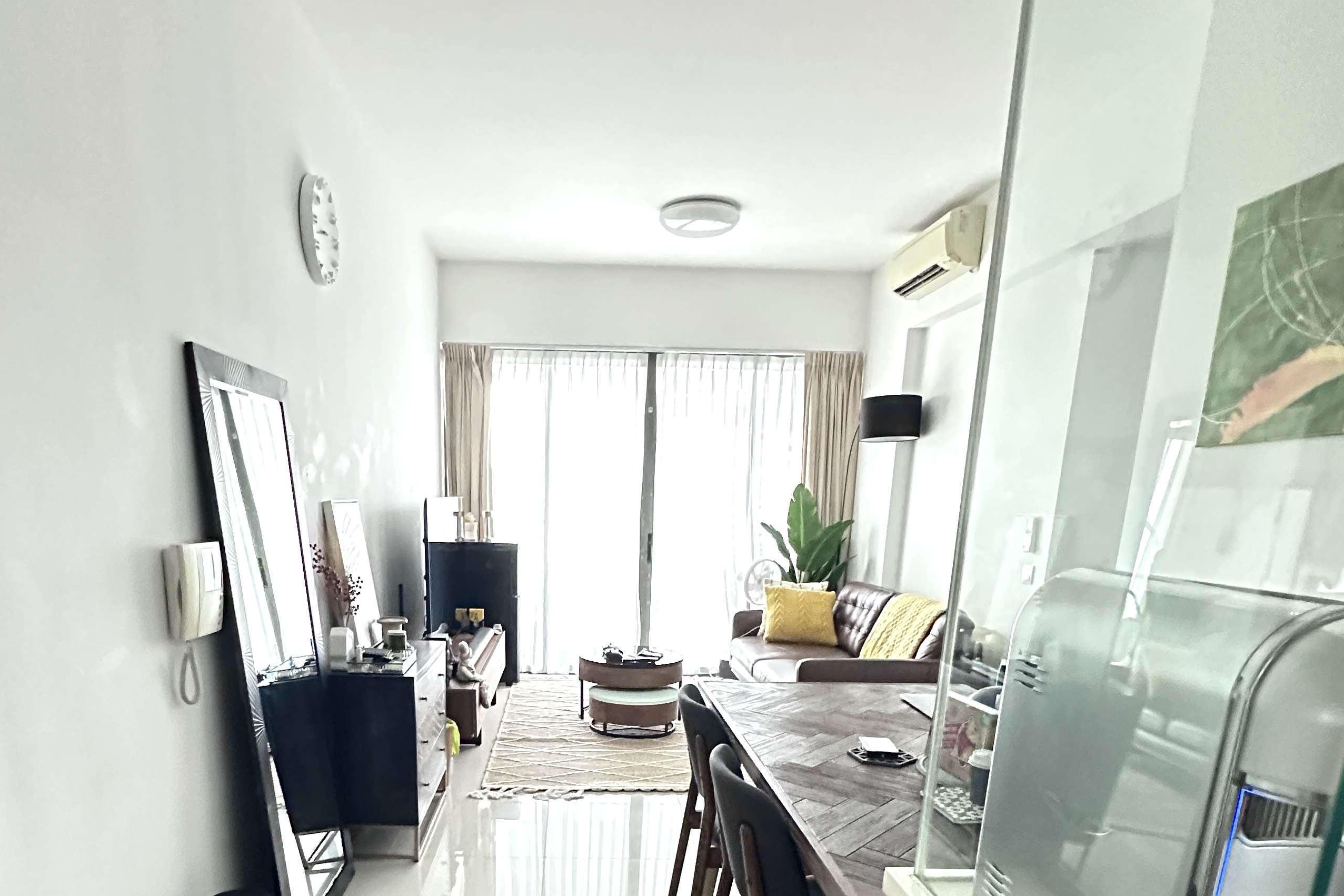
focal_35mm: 23
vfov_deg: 51.8
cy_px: 709
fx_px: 859
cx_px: 576
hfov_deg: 75.7
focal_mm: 2.22
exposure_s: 1/41
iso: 1250
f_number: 2.2
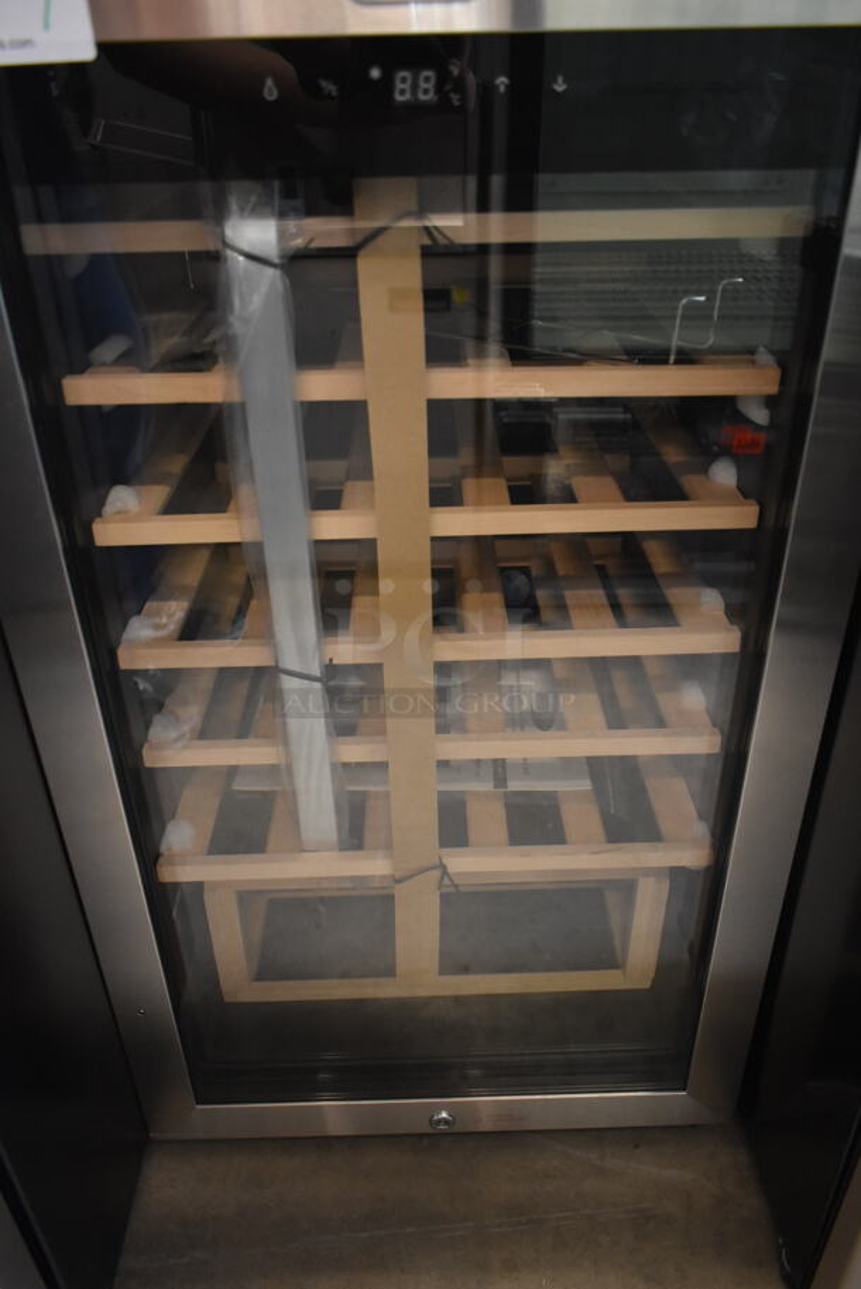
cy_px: 644
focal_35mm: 27
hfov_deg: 48.0
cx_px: 430
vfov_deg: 67.3
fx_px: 967
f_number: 4
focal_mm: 18
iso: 1800
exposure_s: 1/60
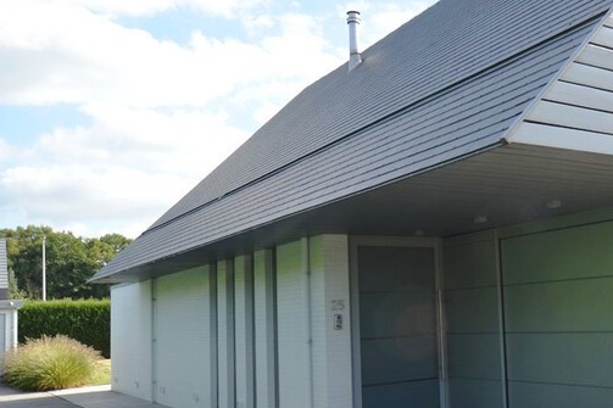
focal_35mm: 44
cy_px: 242
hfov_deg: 41.5
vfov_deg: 30.2
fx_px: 755
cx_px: 525
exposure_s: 1/200
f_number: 7.1
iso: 100
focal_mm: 11
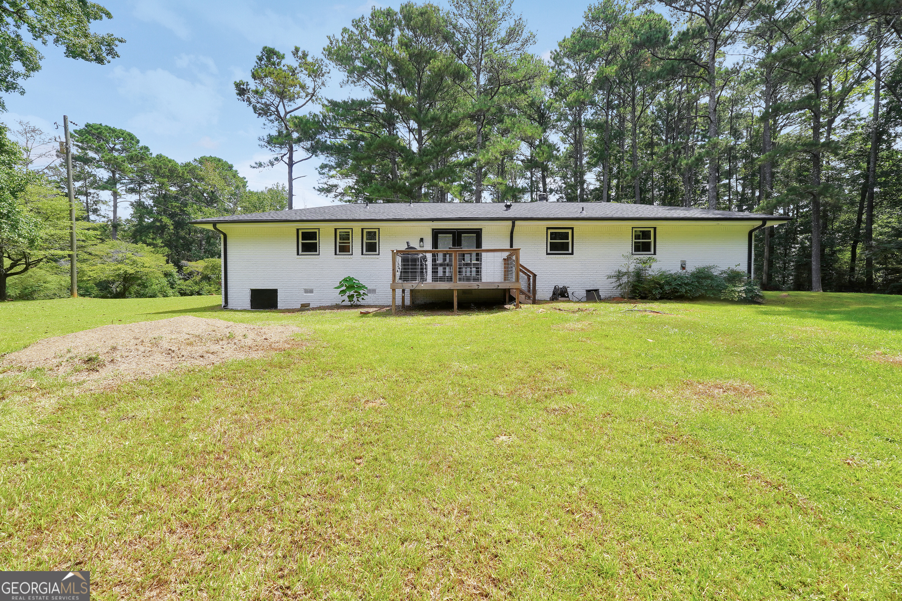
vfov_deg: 77.3
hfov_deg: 100.4
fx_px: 376
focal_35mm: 15
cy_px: 300
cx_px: 451
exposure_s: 1/125
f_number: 9
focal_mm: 10
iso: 100
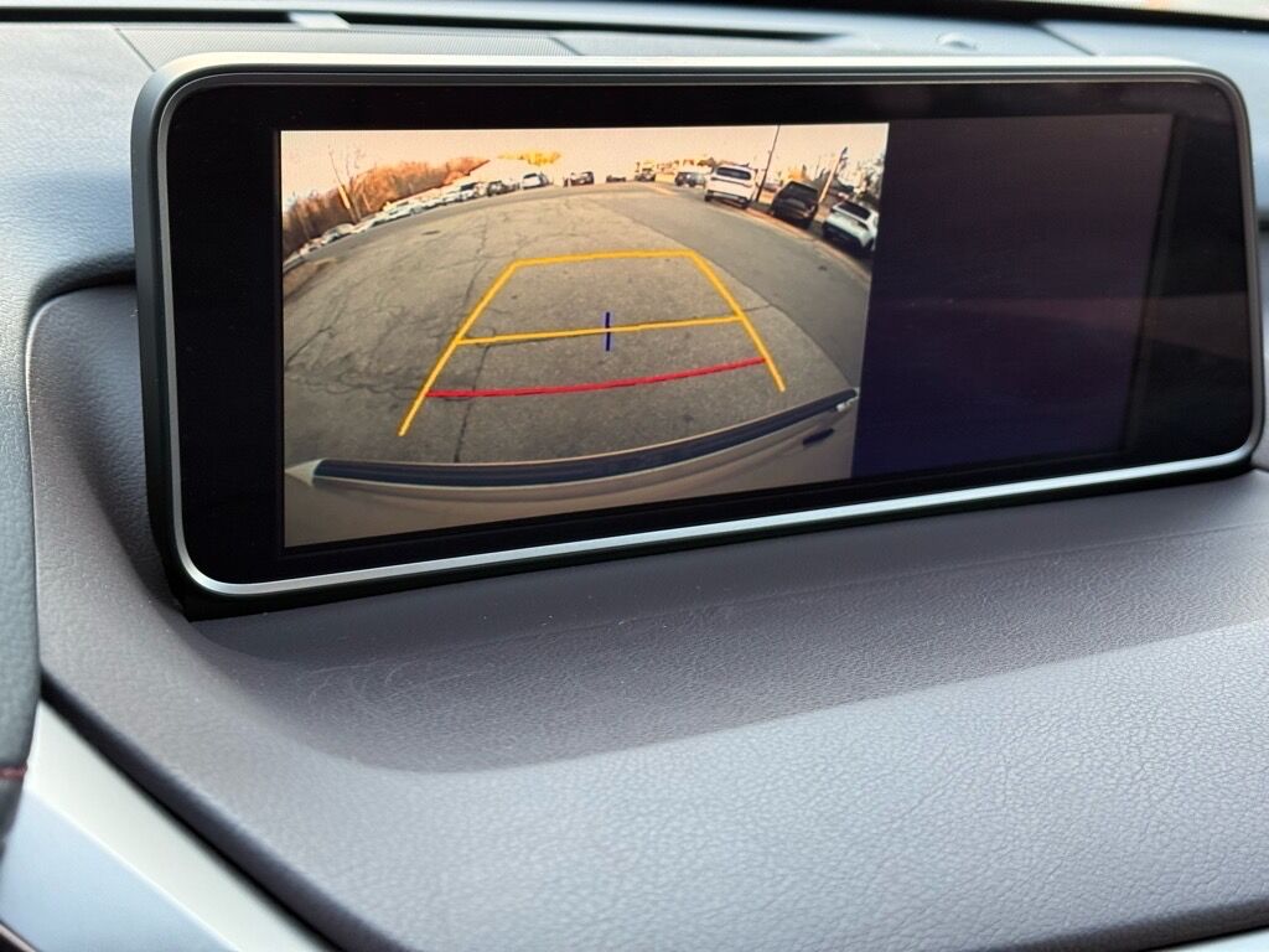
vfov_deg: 30.3
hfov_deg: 39.7
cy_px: 476
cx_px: 634
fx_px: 1760
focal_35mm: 48
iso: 200
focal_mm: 6.76
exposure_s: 1/100
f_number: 1.78
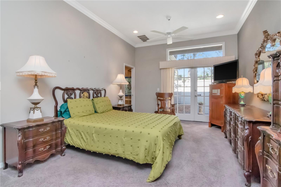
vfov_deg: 69.6
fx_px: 135
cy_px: 94
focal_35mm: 17
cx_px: 140
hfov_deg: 92.5
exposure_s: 1/125
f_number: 14
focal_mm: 11.5
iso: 3200
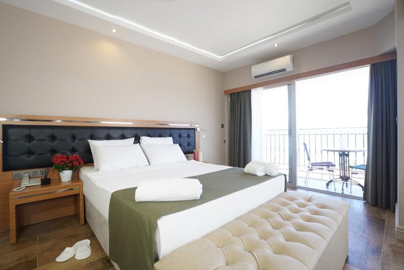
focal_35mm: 16
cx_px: 202
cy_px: 135
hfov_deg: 96.7
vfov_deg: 73.8
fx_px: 180
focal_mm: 16
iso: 100
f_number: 10
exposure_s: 1/5
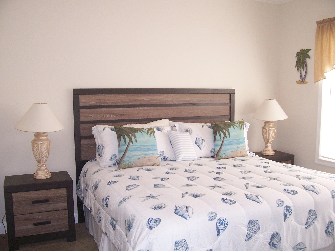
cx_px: 168
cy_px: 126
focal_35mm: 34
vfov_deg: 41.8
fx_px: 329
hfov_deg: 54.0
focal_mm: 5.6
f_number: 2.7
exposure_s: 1/60
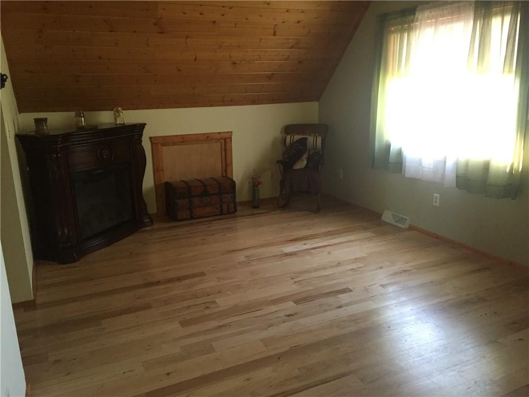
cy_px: 198
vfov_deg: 48.2
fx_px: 443
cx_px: 264
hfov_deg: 61.7
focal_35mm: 29
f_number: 2.2
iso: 250
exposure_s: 1/20
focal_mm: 4.15
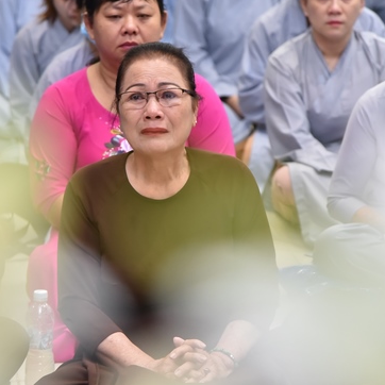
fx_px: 2303
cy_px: 192
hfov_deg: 9.6
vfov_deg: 9.6
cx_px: 158
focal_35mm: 183
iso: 2000
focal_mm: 120
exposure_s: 1/125
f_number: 4
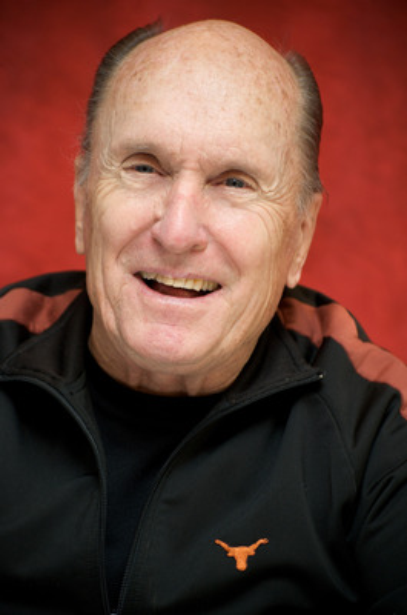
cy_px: 308
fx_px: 2299
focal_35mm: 135
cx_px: 204
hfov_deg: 10.1
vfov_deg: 15.2
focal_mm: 135
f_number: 5.6
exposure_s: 1/60
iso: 500
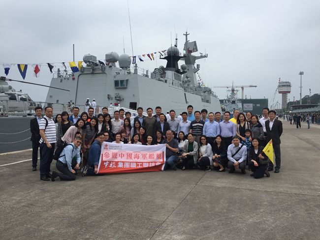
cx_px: 160
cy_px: 120
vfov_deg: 48.3
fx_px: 268
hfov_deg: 61.6
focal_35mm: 29
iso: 32
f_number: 2.2
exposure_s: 1/507
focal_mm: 4.15
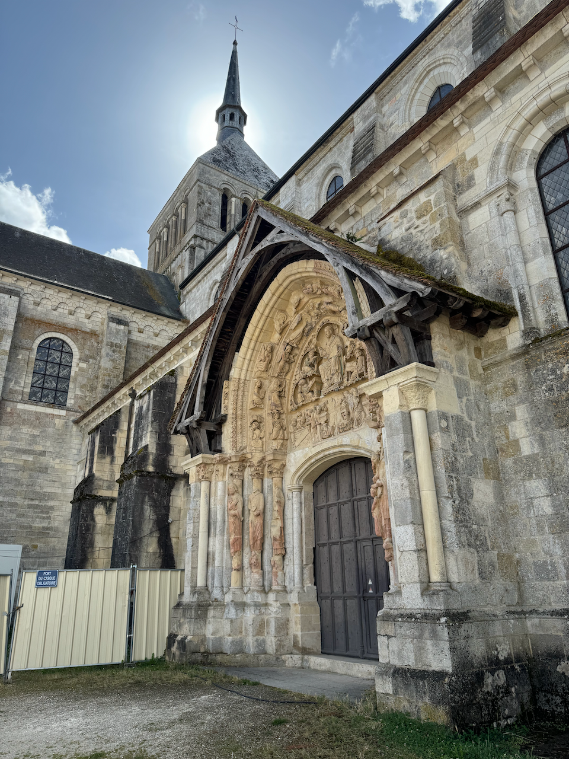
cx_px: 284
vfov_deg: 71.6
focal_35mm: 24
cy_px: 380
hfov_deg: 56.8
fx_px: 526
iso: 80
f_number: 1.78
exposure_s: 1/2833
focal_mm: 6.76
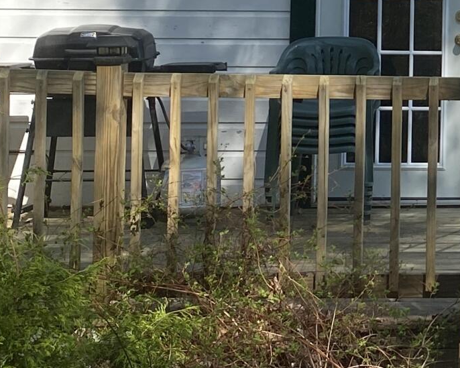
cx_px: 622
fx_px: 1511
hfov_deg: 16.2
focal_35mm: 111
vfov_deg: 13.7
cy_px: 29
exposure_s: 1/1484
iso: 32
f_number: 1.8
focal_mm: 4.25
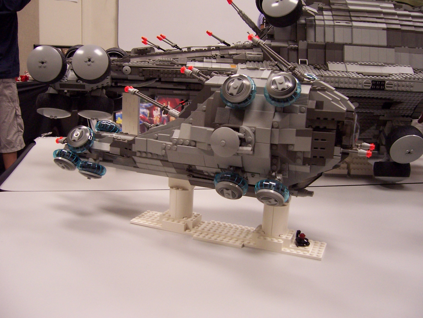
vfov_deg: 39.7
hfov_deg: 51.4
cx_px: 212
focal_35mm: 36
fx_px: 440
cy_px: 159
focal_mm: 6
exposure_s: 1/30
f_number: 3
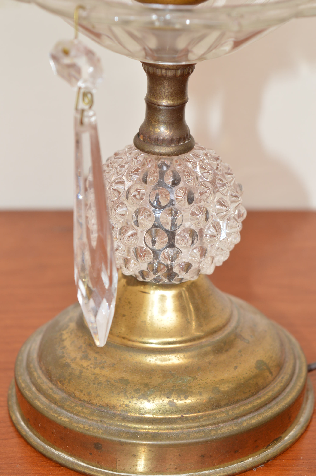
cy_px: 238
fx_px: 1088
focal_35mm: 82
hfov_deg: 16.5
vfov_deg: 24.6
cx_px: 158
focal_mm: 55
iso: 200
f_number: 7.1
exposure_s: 1/60
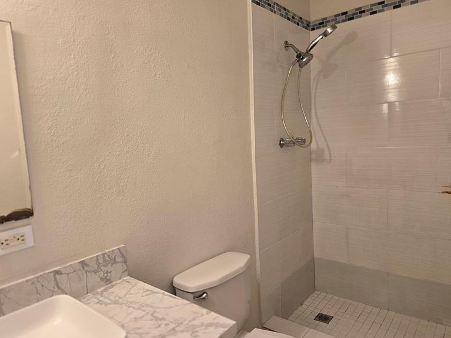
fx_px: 313
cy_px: 169
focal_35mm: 24
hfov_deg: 71.6
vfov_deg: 56.8
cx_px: 222
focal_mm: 6.3
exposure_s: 1/120
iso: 160
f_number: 1.7
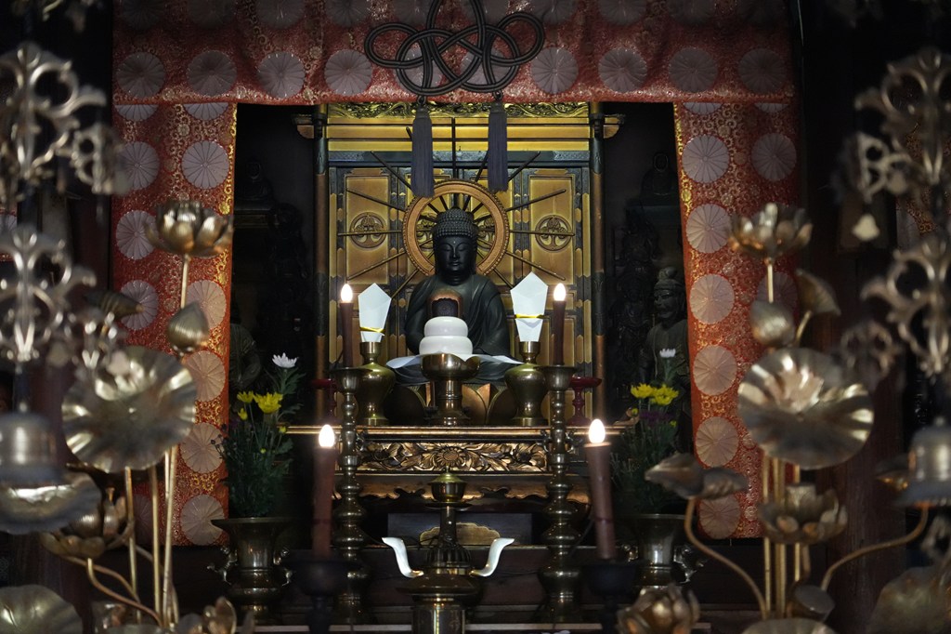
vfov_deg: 14.9
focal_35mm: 92
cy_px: 317
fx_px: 2429
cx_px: 476
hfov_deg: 22.1
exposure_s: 1/160
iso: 12800
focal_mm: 92
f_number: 4
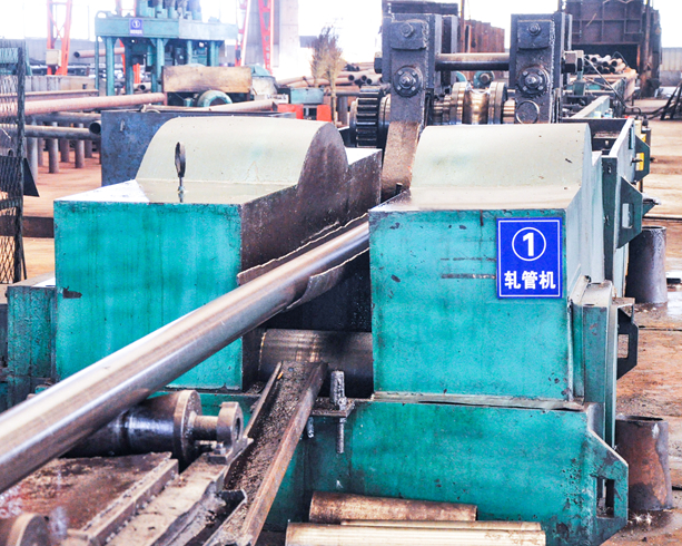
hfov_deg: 22.2
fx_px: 1735
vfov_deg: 17.9
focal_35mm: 86
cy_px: 274
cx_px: 348
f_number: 5.6
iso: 1600
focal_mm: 50
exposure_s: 1/60
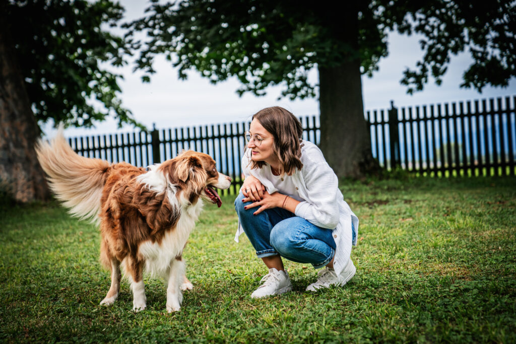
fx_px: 1003
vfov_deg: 19.5
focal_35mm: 70
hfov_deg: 28.8
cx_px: 258
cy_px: 172
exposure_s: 1/500
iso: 400
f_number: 2.8
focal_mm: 70
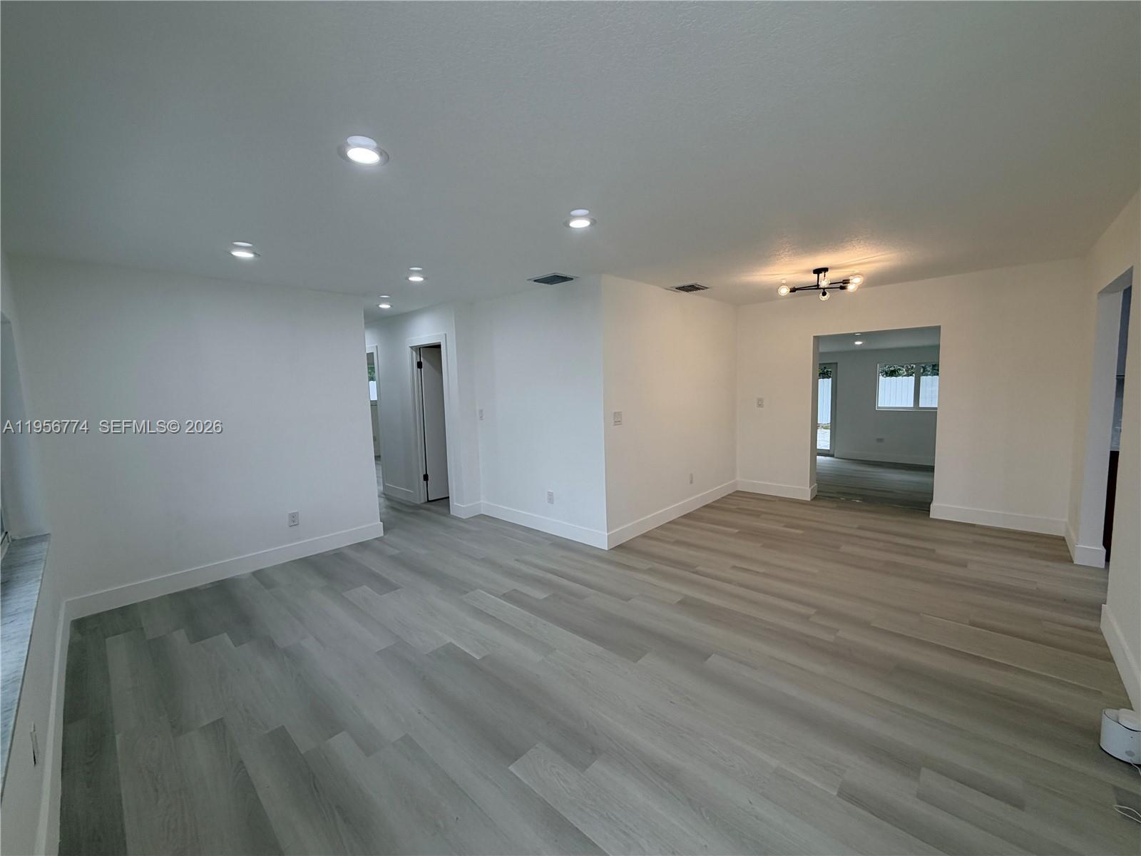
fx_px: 461
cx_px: 570
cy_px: 428
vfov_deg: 85.7
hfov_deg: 102.1
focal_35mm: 14
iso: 80
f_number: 2.2
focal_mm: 2.22
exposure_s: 1/120
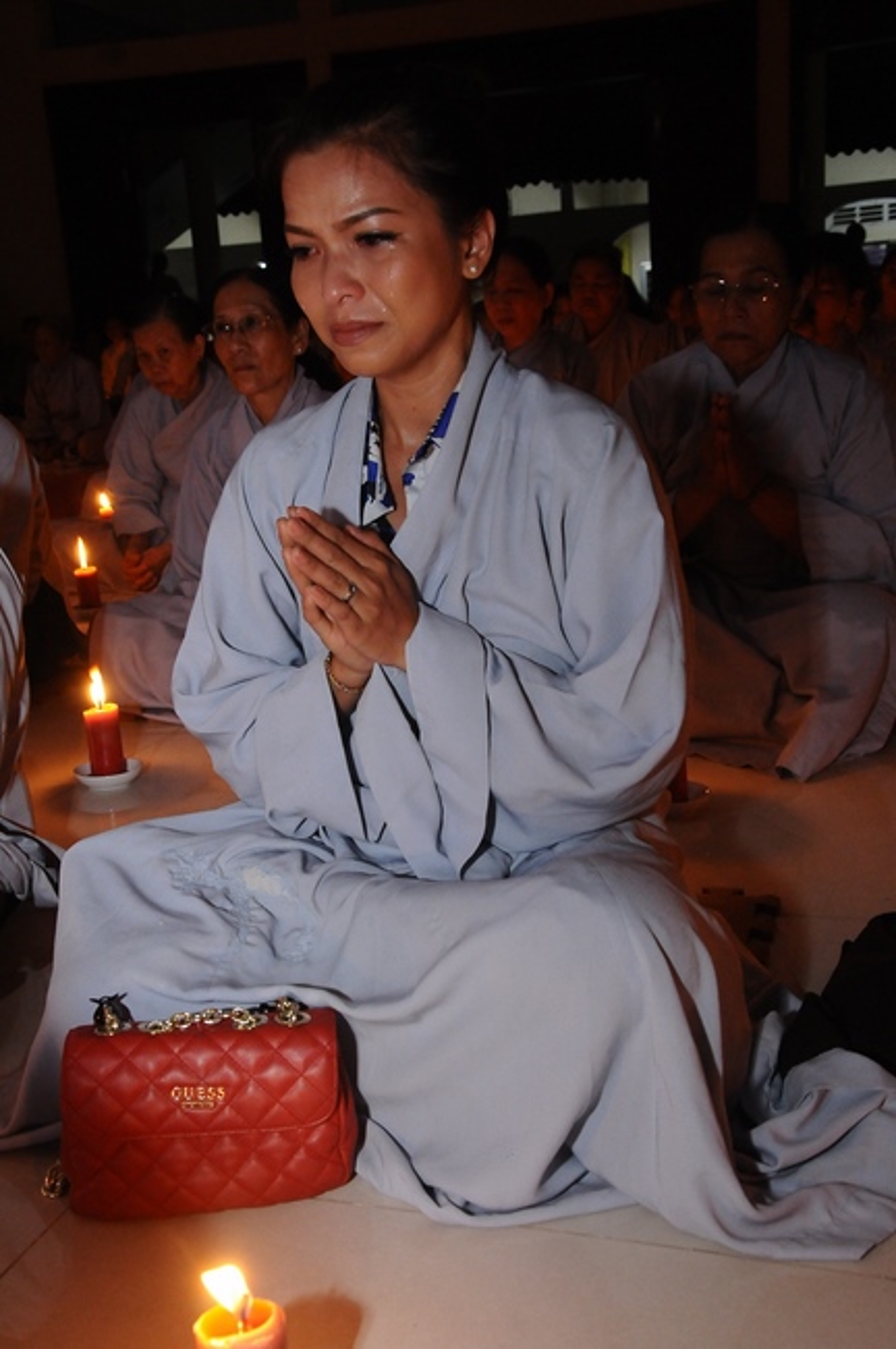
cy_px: 674
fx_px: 1571
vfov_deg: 46.4
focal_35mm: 42
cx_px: 448
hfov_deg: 31.8
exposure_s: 1/15
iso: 1600
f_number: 8
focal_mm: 28
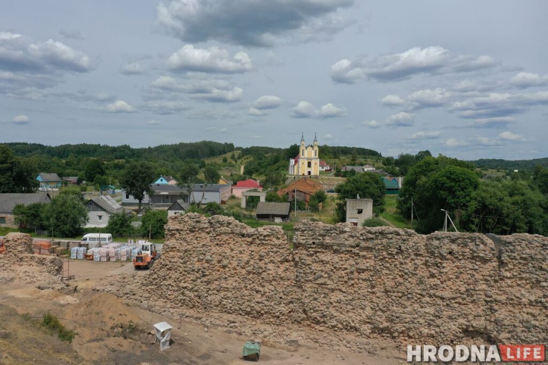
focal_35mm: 28
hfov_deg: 65.5
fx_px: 426
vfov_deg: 46.4
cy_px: 182
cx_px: 274
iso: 100
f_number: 6.3
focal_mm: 10.26
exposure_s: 1/800
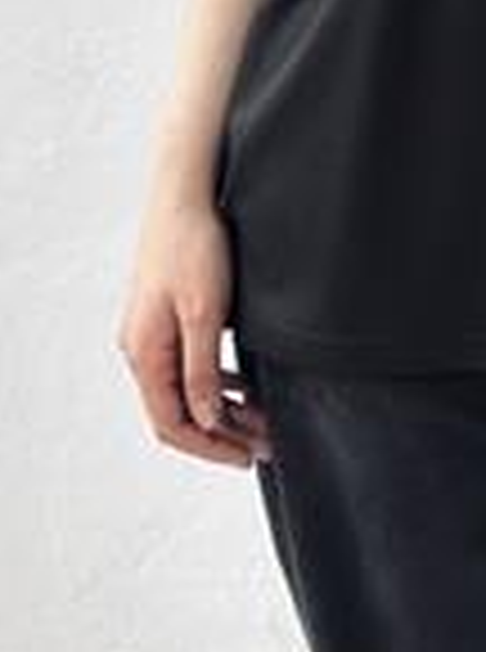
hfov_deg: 8.2
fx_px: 3328
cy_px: -465
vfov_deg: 10.6
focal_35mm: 177
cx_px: 716
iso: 80
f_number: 1.78
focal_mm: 6.86
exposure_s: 1/779
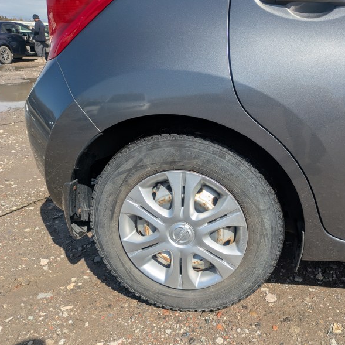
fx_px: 338
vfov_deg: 54.0
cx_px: 221
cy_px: 171
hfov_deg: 53.3
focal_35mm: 30
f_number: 1.89
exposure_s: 1/3086
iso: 52
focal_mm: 5.43
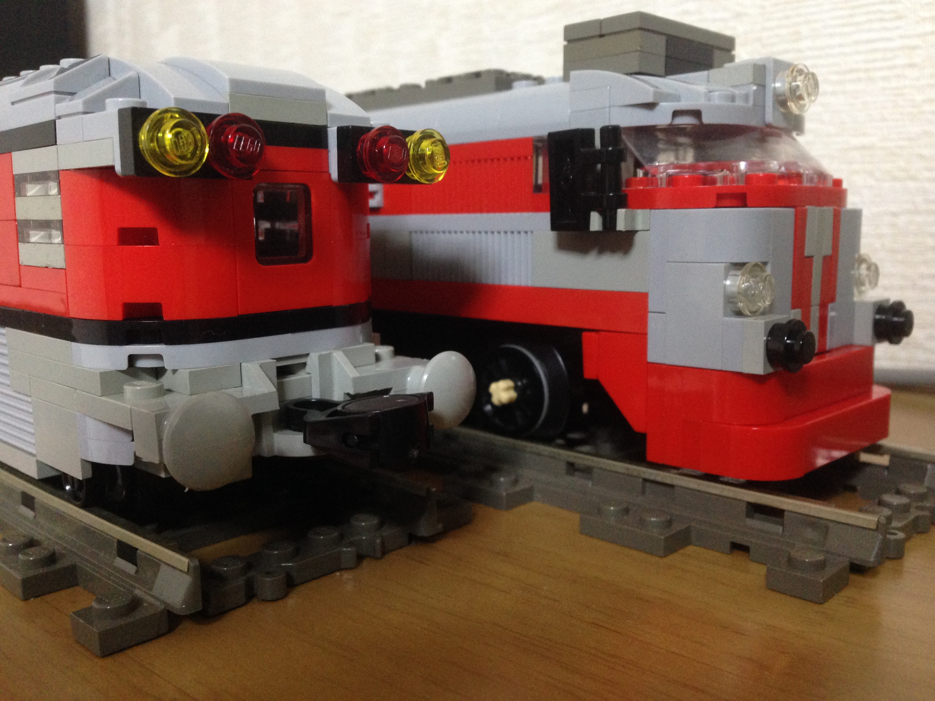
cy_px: 350
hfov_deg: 55.4
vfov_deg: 42.9
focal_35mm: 33
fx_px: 891
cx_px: 468
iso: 250
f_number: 2.4
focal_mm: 4.12
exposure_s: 1/20
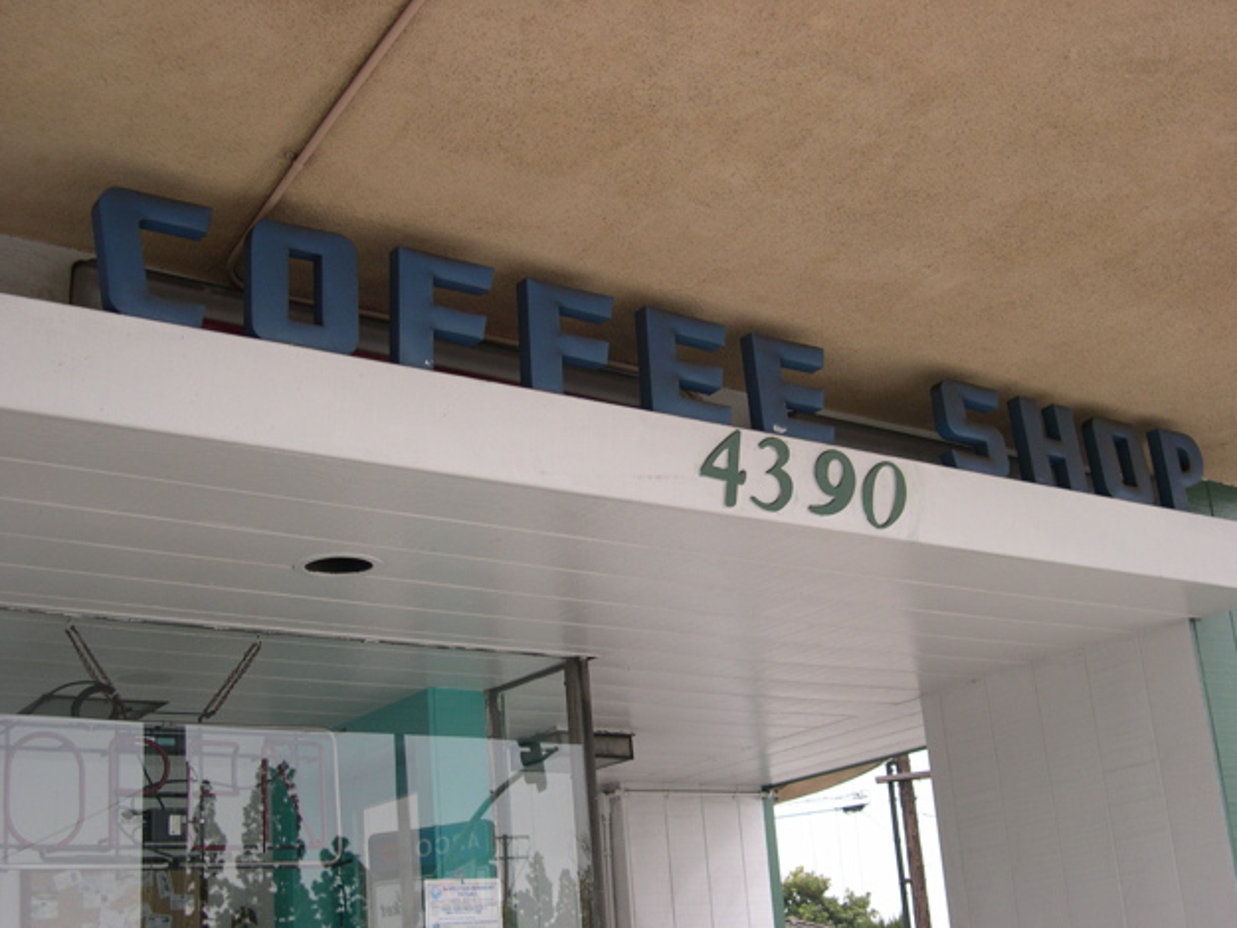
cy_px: 469
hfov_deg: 43.8
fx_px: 1537
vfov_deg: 33.6
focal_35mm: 43
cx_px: 625
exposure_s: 1/183
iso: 100
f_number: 2.9
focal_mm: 9
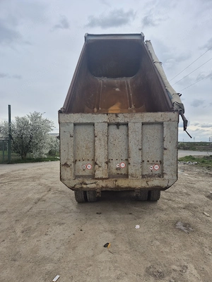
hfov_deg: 58.9
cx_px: 106
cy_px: 141
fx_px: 188
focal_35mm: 23
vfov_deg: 73.9
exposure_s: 1/2500
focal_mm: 5.4
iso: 25
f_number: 1.8
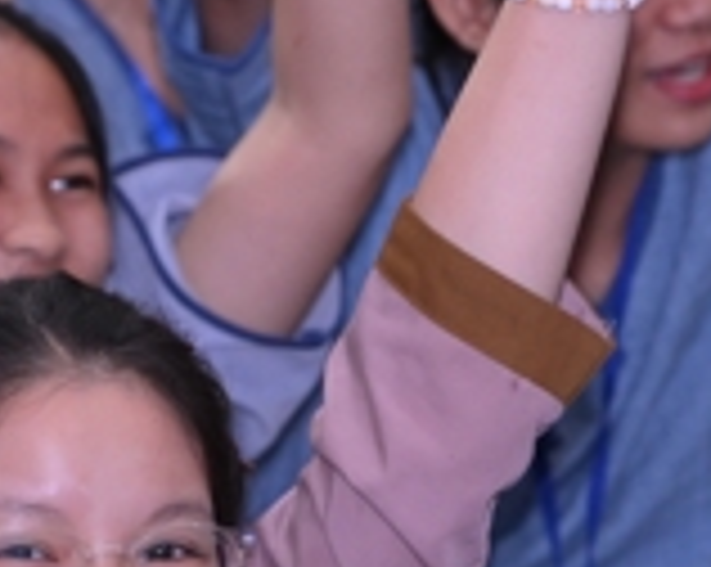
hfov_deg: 4.6
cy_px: 425
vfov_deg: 3.6
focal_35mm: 425
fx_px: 8932
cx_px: -27
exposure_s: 1/200
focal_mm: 110
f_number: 4
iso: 2000
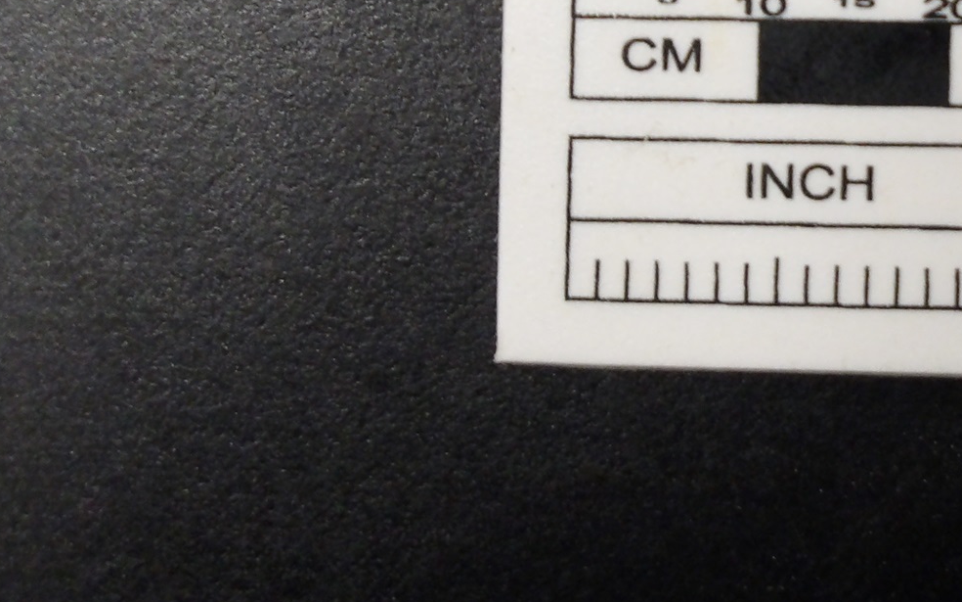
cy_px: -89
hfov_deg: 28.4
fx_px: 1757
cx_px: 996
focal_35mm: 67
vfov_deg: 18.6
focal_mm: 4.9
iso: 634
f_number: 3
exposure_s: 1/60
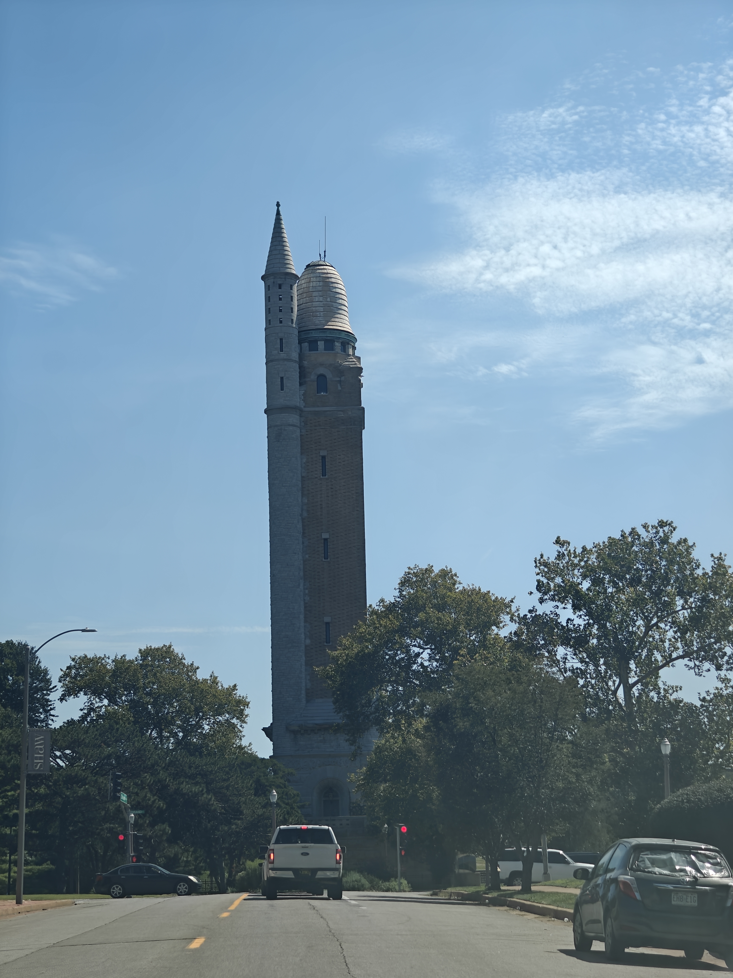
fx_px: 1976
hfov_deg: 21.0
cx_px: 366
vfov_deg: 27.8
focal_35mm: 70
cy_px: 489
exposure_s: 1/660
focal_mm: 13.3
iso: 50
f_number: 2.6
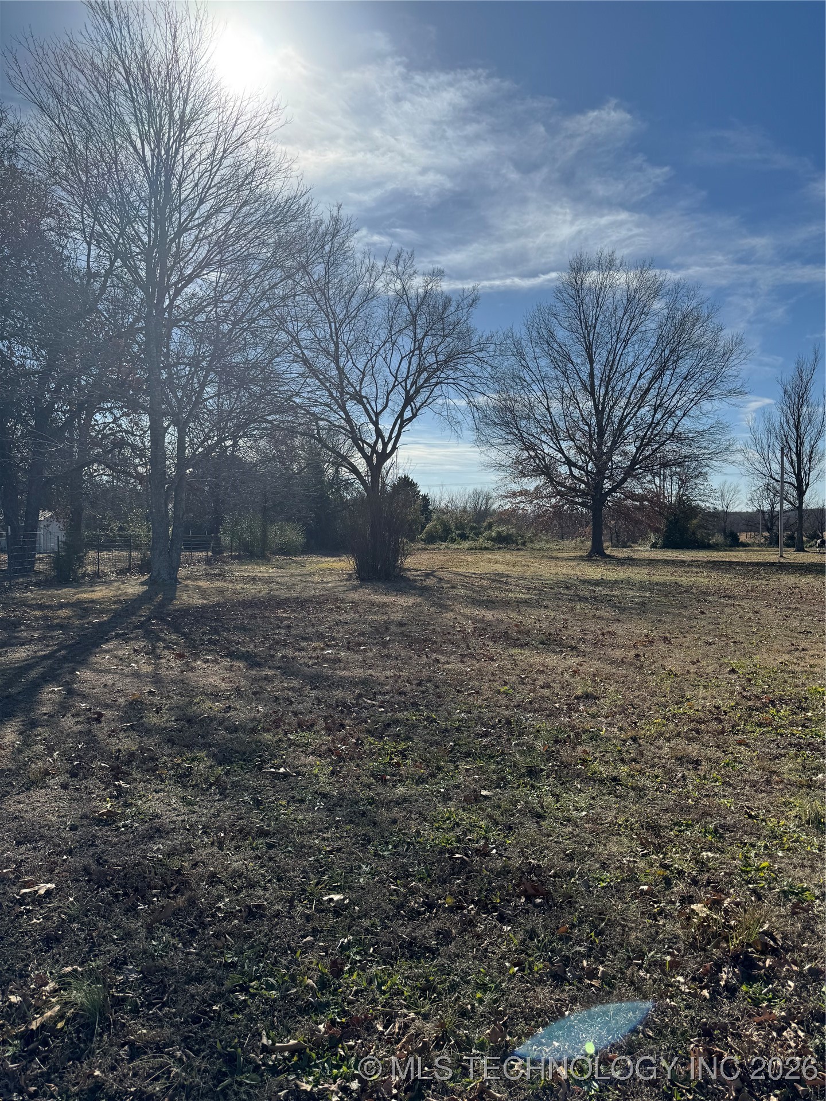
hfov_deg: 56.8
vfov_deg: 71.6
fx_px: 764
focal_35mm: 24
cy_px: 550
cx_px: 413
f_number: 1.78
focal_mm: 6.76
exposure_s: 1/7092
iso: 80
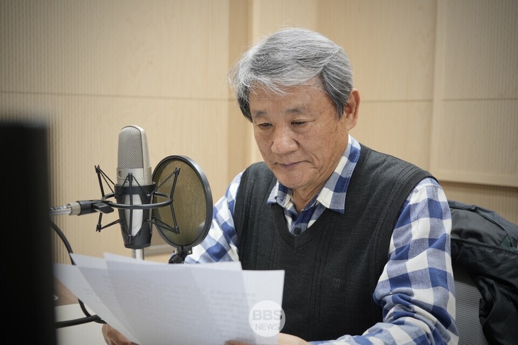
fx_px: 705
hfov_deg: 40.3
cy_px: 172
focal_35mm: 49
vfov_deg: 27.5
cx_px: 259
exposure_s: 1/50
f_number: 5
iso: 1000
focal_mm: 49
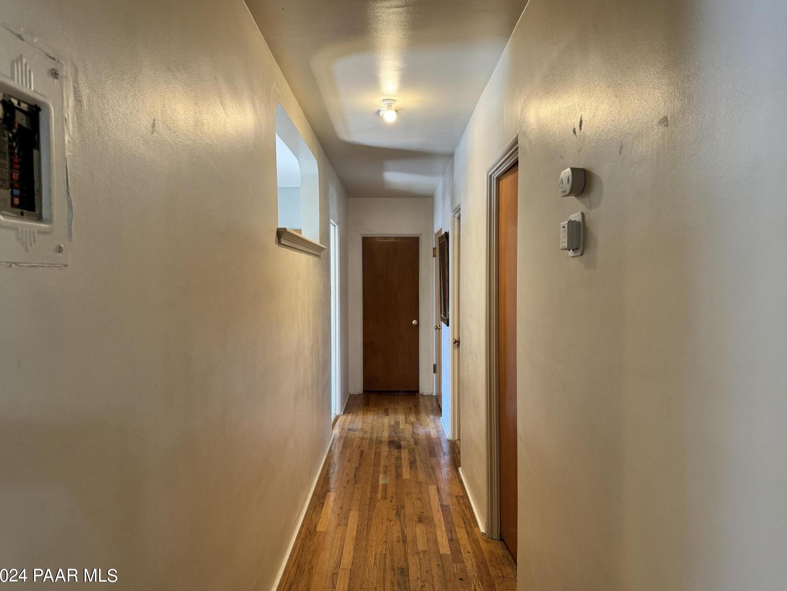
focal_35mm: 25
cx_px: 384
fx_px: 568
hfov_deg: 69.4
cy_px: 296
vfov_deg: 54.9
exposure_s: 1/60
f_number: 1.78
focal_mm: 6.86
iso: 200
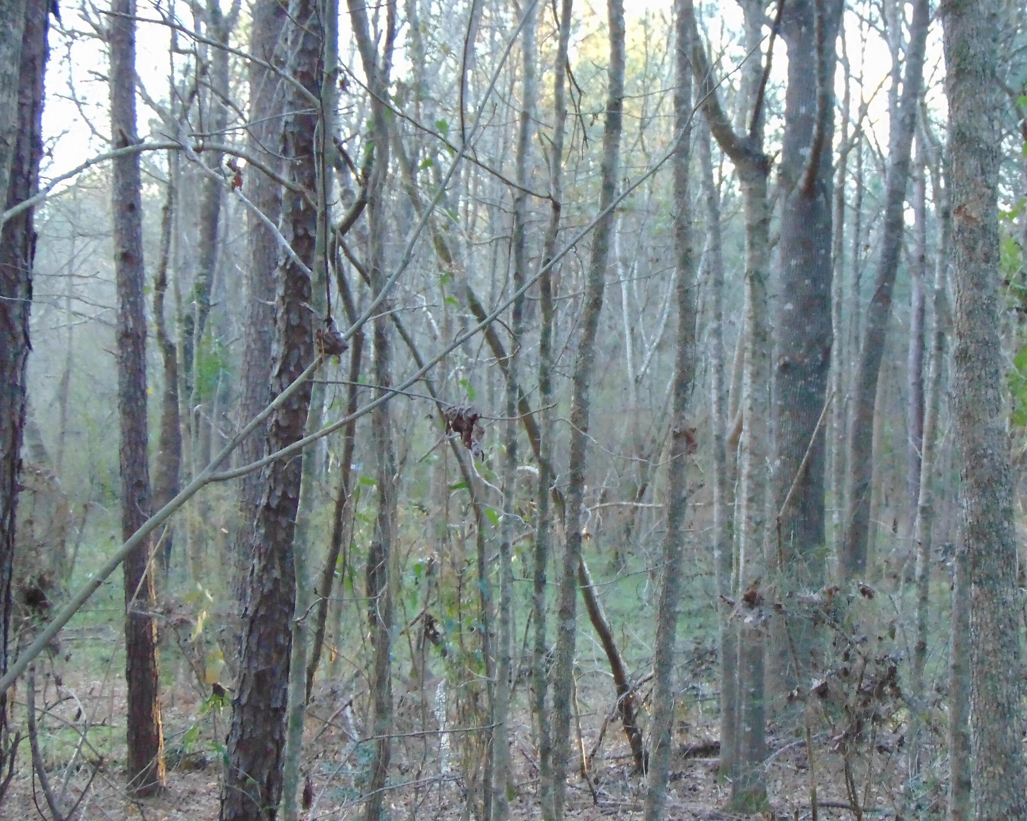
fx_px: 1763
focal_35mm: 58
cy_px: 437
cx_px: 592
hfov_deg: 32.4
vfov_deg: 26.2
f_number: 3.5
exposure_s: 1/80
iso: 640
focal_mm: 9
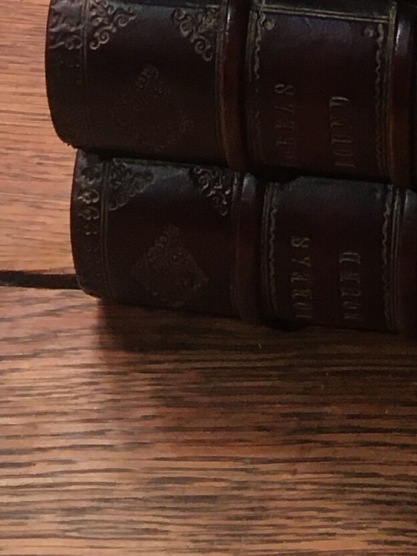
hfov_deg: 10.4
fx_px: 2249
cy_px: -585
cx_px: 523
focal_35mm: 140
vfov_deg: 12.3
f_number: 2.2
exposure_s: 1/33
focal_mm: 4.15
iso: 100
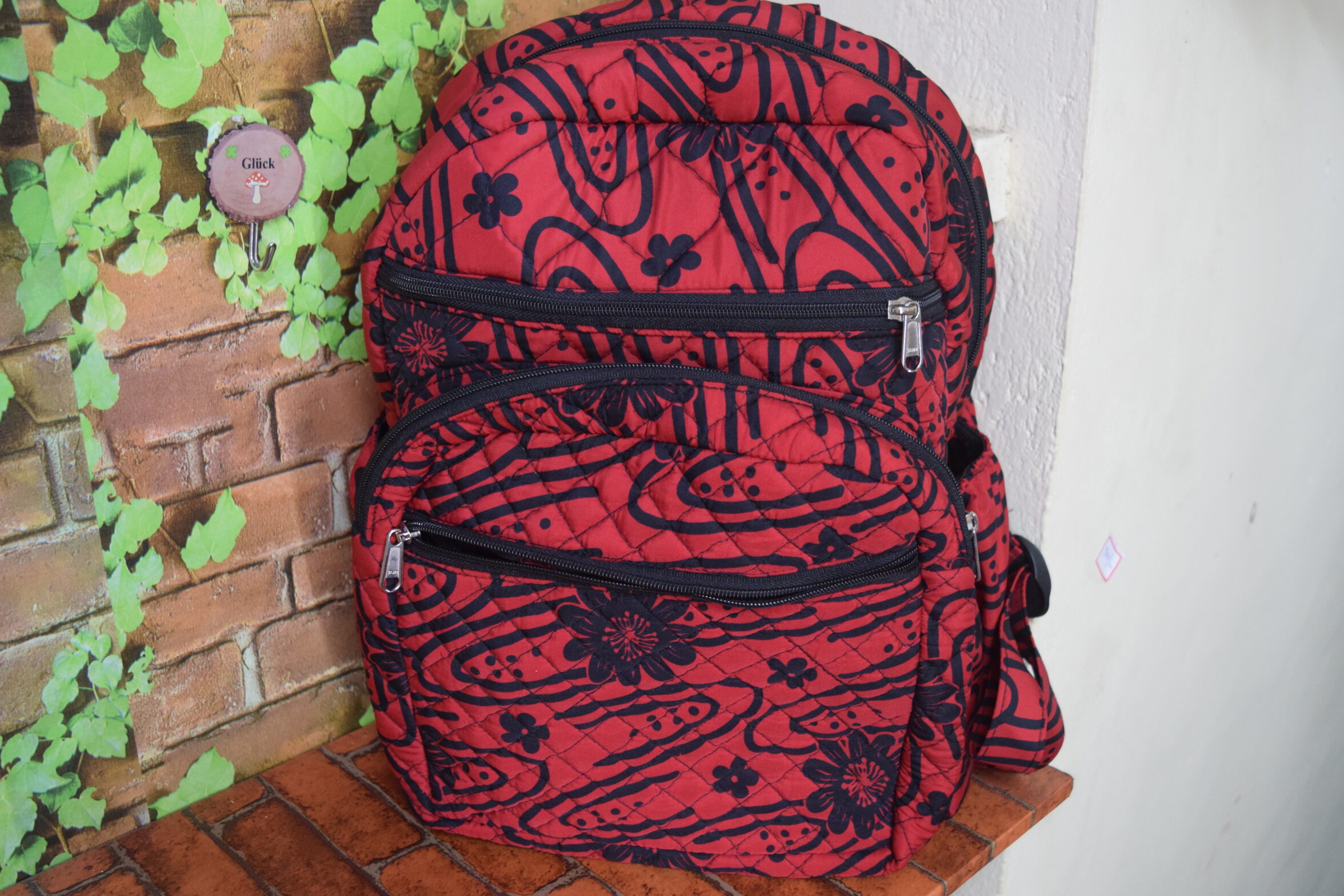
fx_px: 1402
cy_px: 442
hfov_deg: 51.2
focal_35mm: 38
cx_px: 681
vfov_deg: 35.5
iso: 1800
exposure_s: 1/60
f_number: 3.8
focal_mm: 23
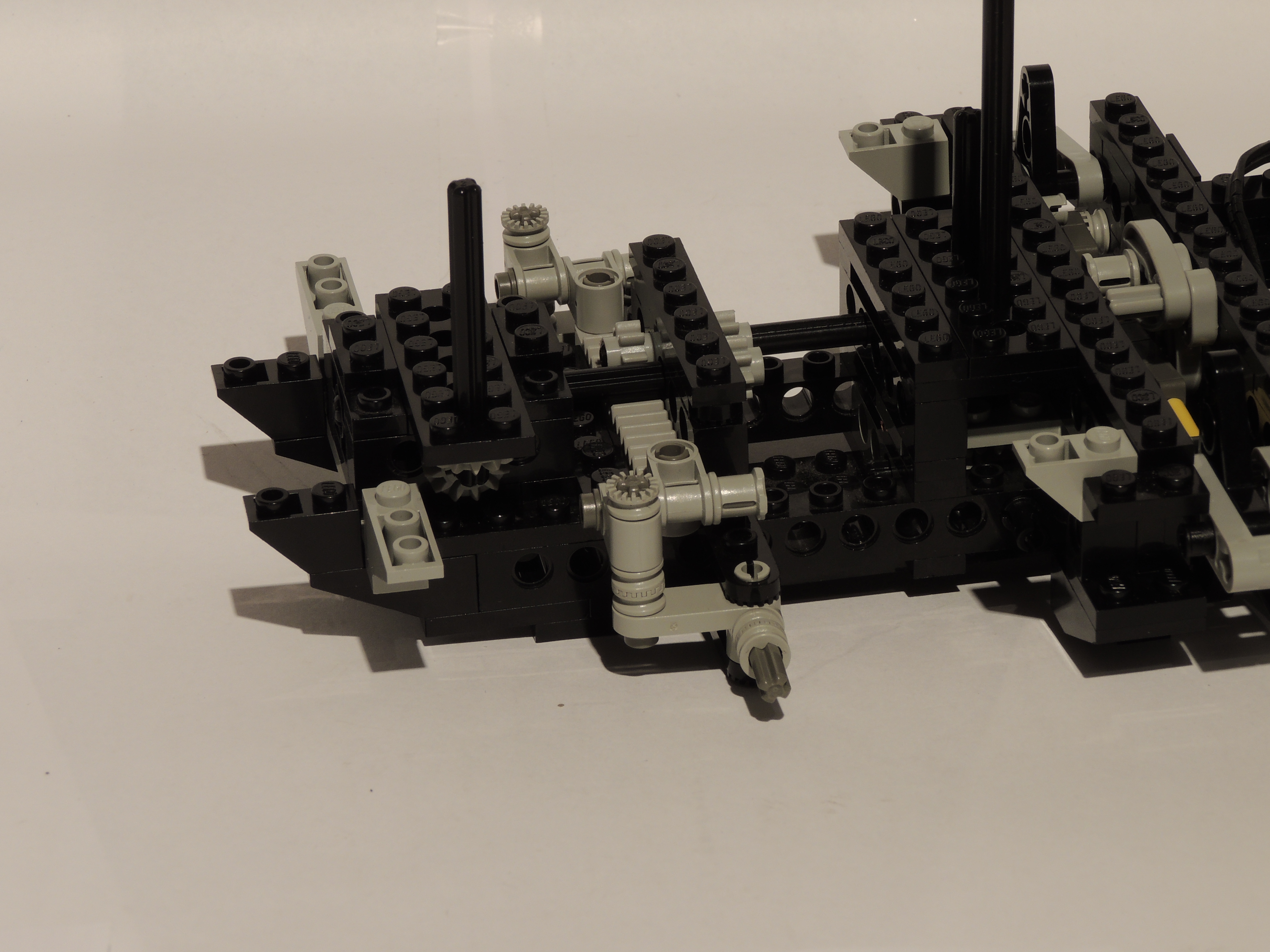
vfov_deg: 11.0
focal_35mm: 135
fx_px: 4953
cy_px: 476
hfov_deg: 14.6
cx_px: 635
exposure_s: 1/2.5
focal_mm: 24
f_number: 6.8
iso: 100
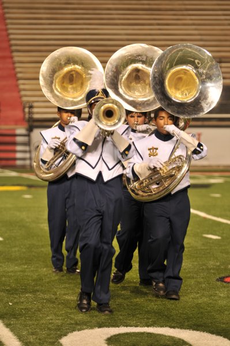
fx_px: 1872
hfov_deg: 7.0
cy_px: 173
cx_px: 115
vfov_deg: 10.6
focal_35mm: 195
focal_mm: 130
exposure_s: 1/80
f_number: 2.8
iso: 200
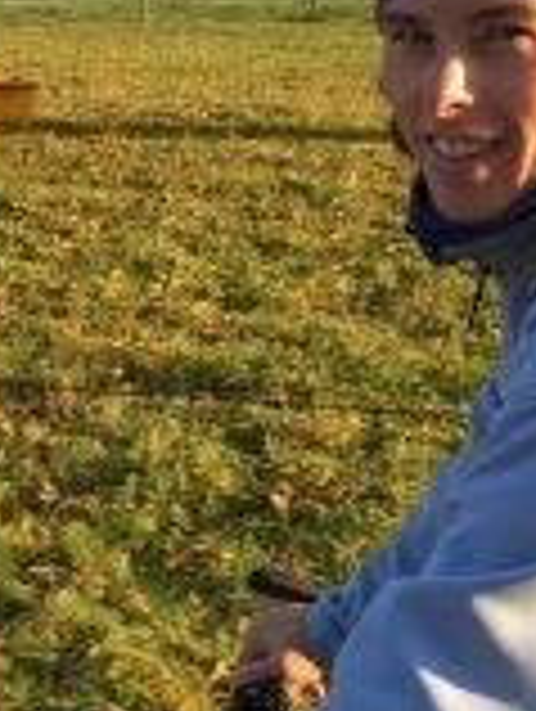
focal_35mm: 82
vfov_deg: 23.7
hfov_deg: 17.8
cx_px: 77
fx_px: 1688
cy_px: 225
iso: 25
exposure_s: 1/245
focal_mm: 4.15
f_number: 2.2
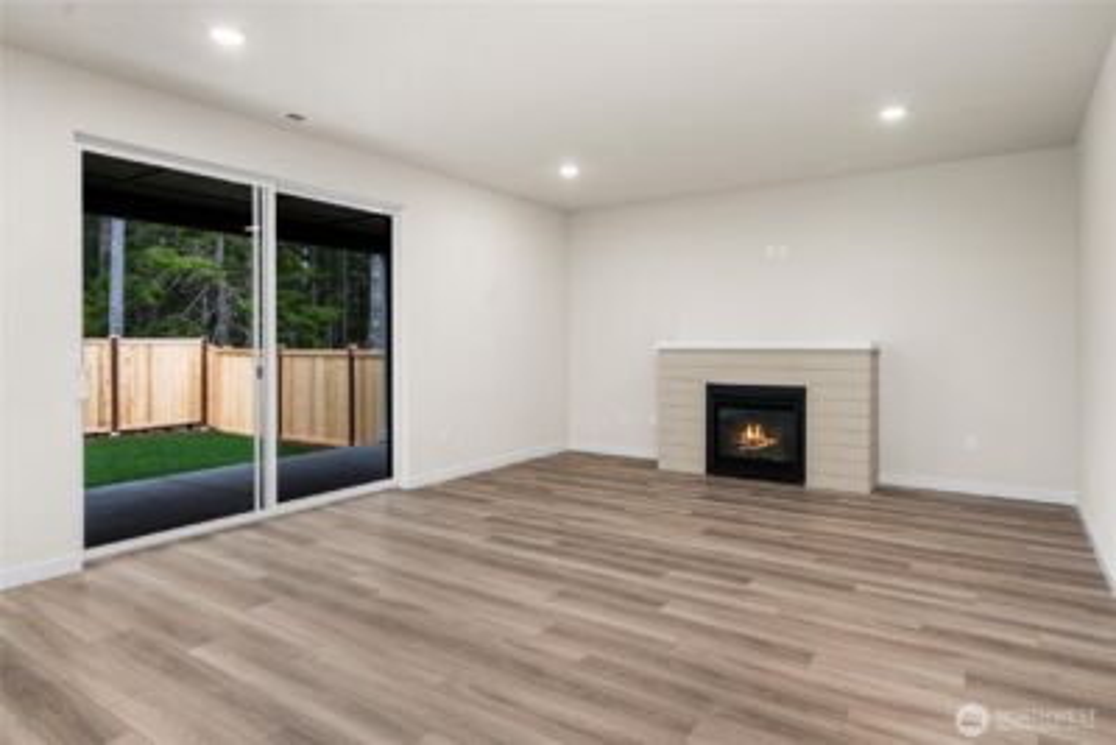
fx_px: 589
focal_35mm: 19
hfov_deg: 86.9
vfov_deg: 64.6
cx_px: 558
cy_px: 372
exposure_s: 1/60
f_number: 7.1
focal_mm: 19
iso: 160
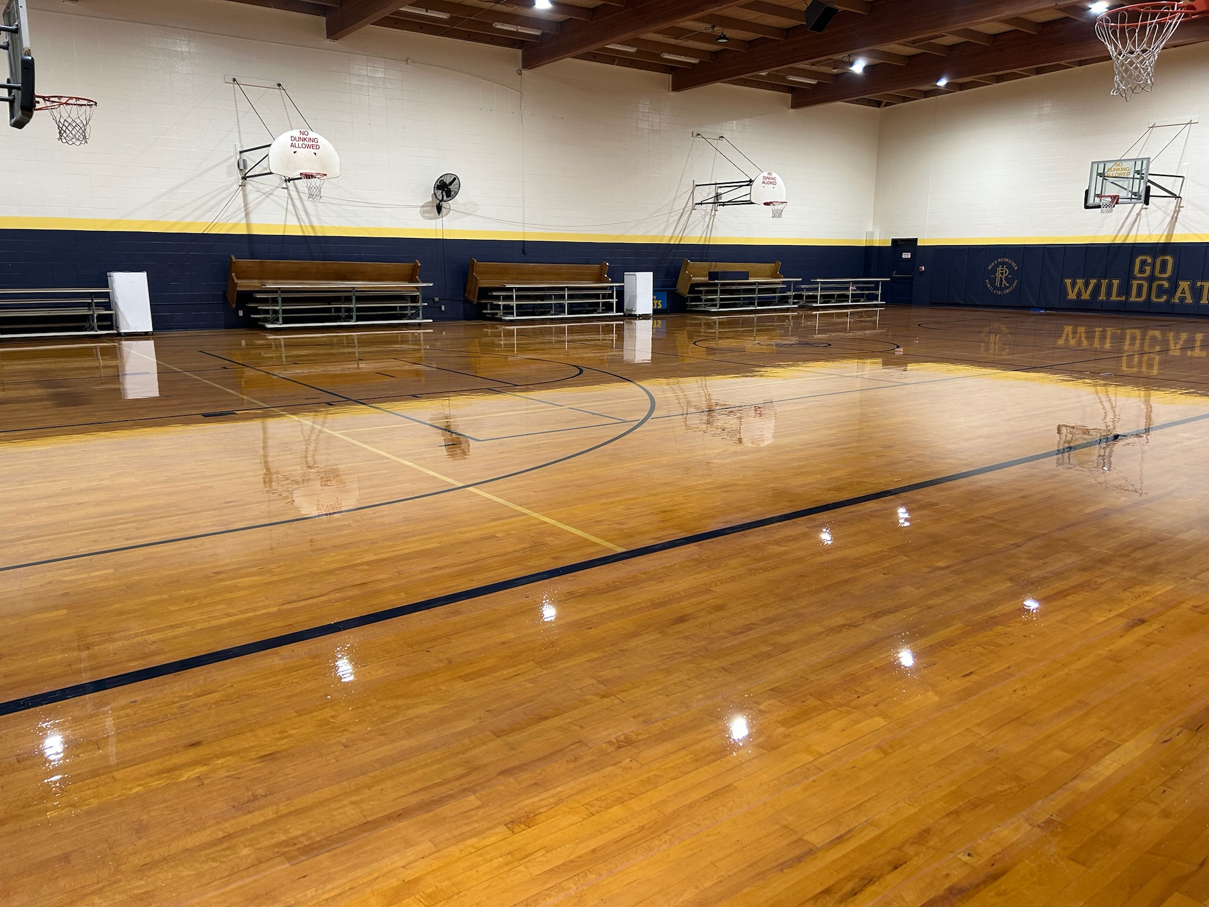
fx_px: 908
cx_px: 604
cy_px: 454
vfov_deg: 53.1
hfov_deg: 67.3
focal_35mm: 26
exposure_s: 1/60
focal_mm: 5.7
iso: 80
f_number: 1.5
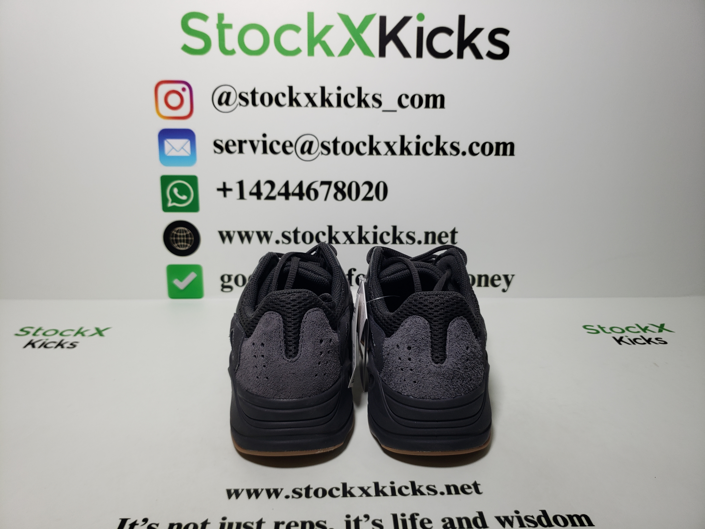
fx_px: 530
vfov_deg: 53.1
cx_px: 352
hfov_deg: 67.3
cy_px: 264
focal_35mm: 26
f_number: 1.5
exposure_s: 1/441
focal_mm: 4.3
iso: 50
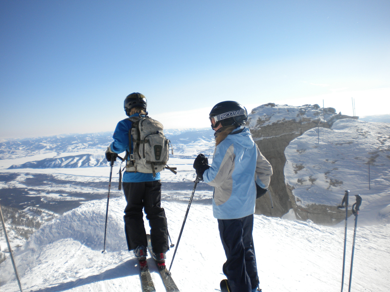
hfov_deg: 52.6
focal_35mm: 35
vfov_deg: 40.7
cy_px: 146
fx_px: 394
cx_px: 195
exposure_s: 1/1000
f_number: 4.6
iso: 80
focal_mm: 6.3
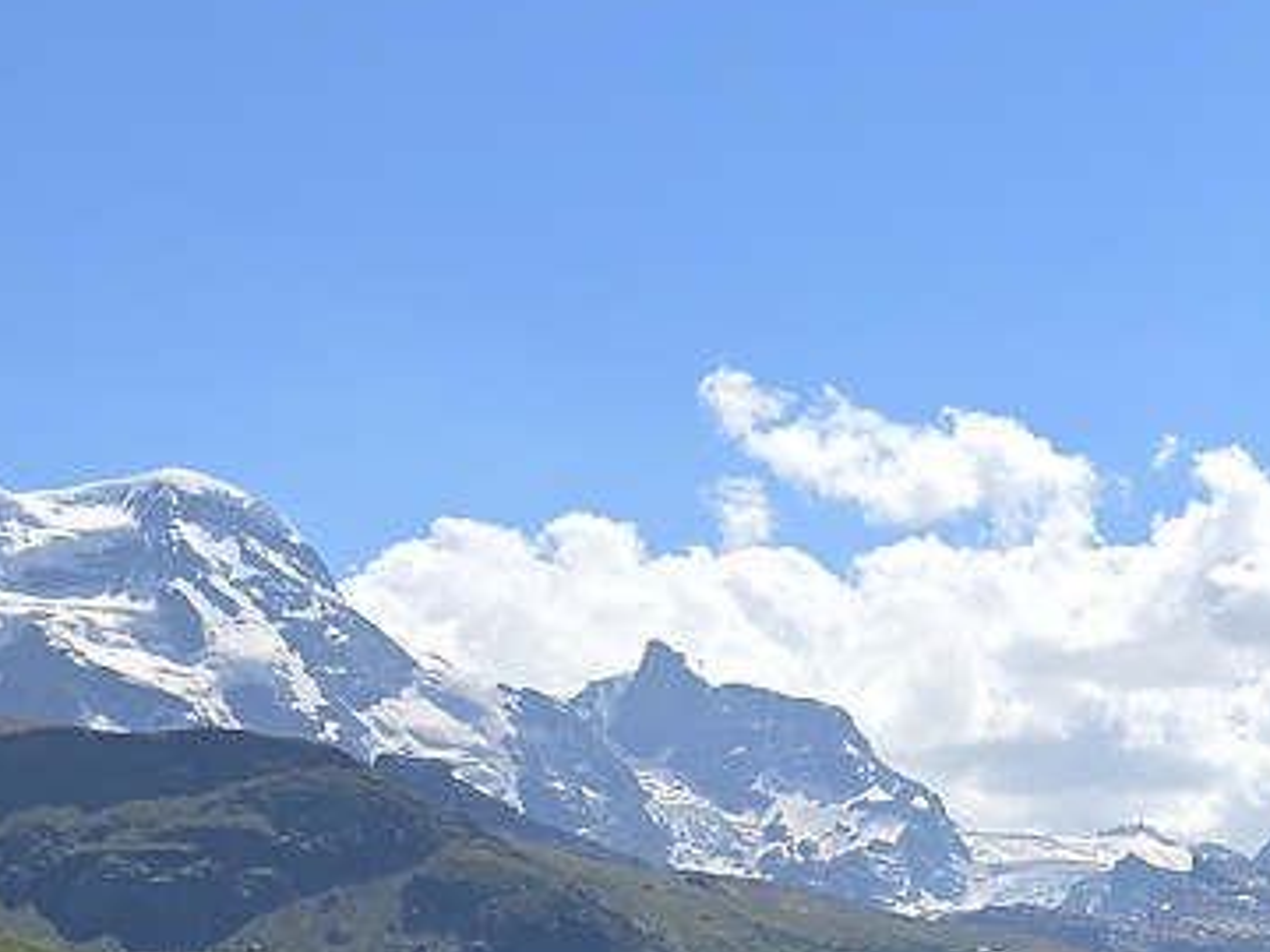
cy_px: 1463
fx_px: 3375
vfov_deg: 14.8
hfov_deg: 19.8
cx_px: 1598
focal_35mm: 92
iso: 12
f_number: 1.7
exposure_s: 1/955
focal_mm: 6.3
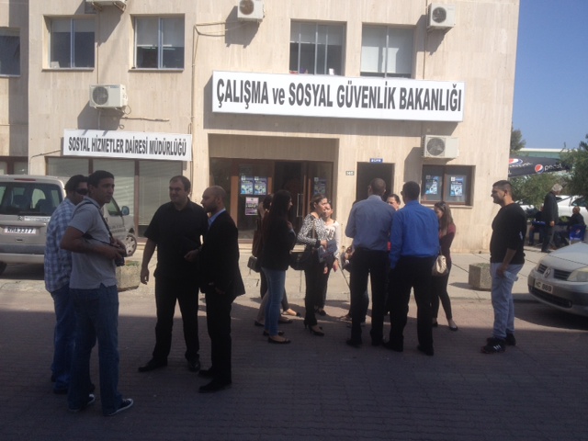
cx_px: 294
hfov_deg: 52.6
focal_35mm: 35
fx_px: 595
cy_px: 220
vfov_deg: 40.7
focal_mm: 4.28
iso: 50
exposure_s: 1/1727
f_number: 2.4
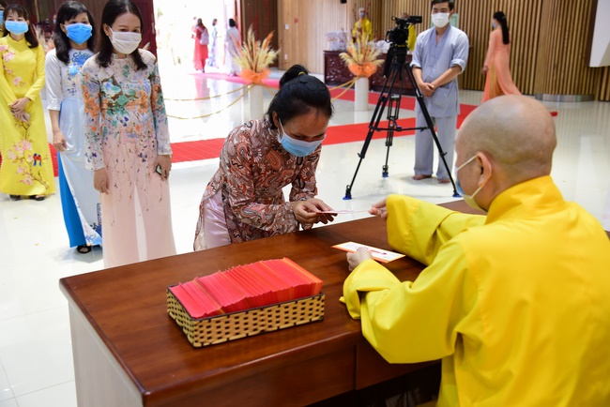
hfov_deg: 50.7
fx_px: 644
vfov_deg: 35.1
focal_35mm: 38
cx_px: 305
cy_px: 204
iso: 800
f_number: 4.5
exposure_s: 1/50
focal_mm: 38
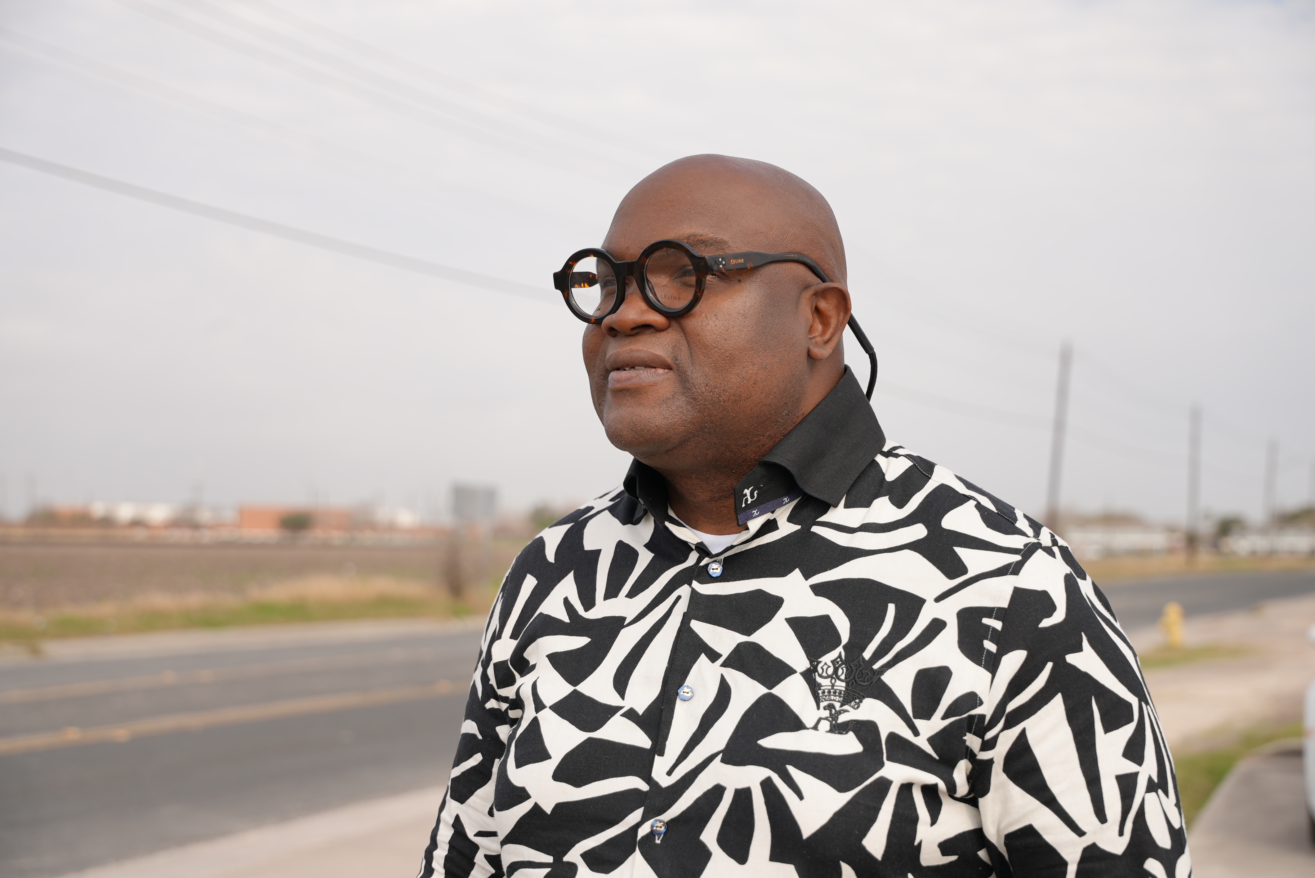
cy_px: 439
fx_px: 1973
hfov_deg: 36.9
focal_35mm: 54
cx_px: 658
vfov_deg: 25.1
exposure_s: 1/640
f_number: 4.5
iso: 80
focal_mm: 54
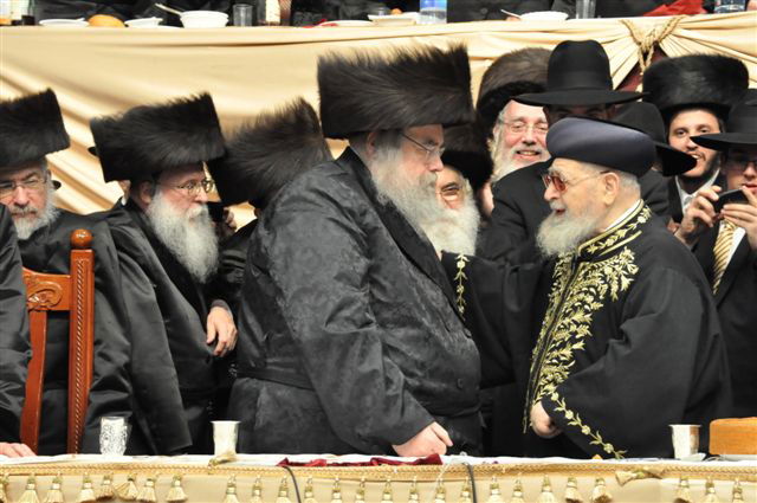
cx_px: 378
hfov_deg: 17.5
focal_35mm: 117
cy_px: 252
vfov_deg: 11.7
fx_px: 2457
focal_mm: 78
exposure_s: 1/60
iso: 3200
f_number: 5.6
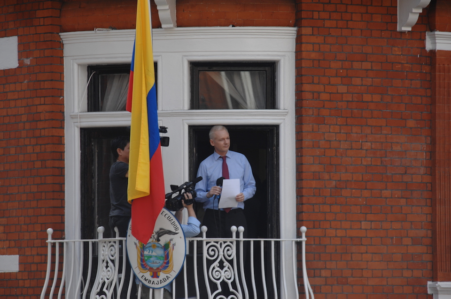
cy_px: 150
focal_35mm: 232
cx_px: 226
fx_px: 2910
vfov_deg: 5.9
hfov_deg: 8.9
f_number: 6.7
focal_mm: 155
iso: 250
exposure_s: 1/180
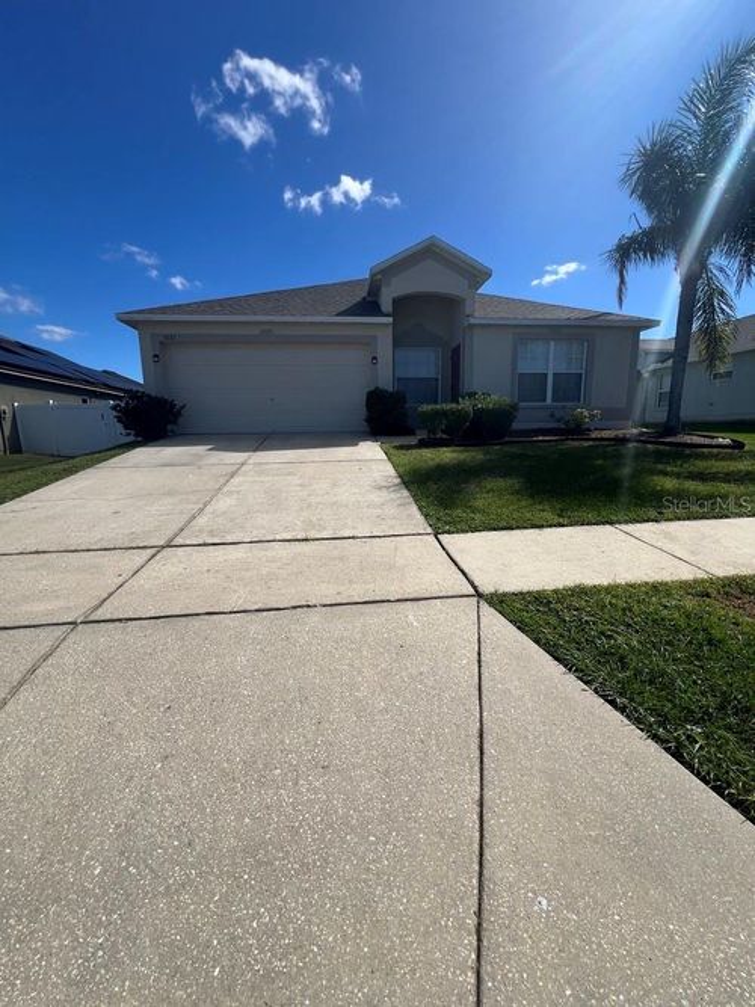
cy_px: 504
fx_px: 378
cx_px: 378
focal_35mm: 13
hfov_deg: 89.9
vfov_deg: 106.2
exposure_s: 1/2370
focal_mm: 1.57
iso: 32
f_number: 1.8
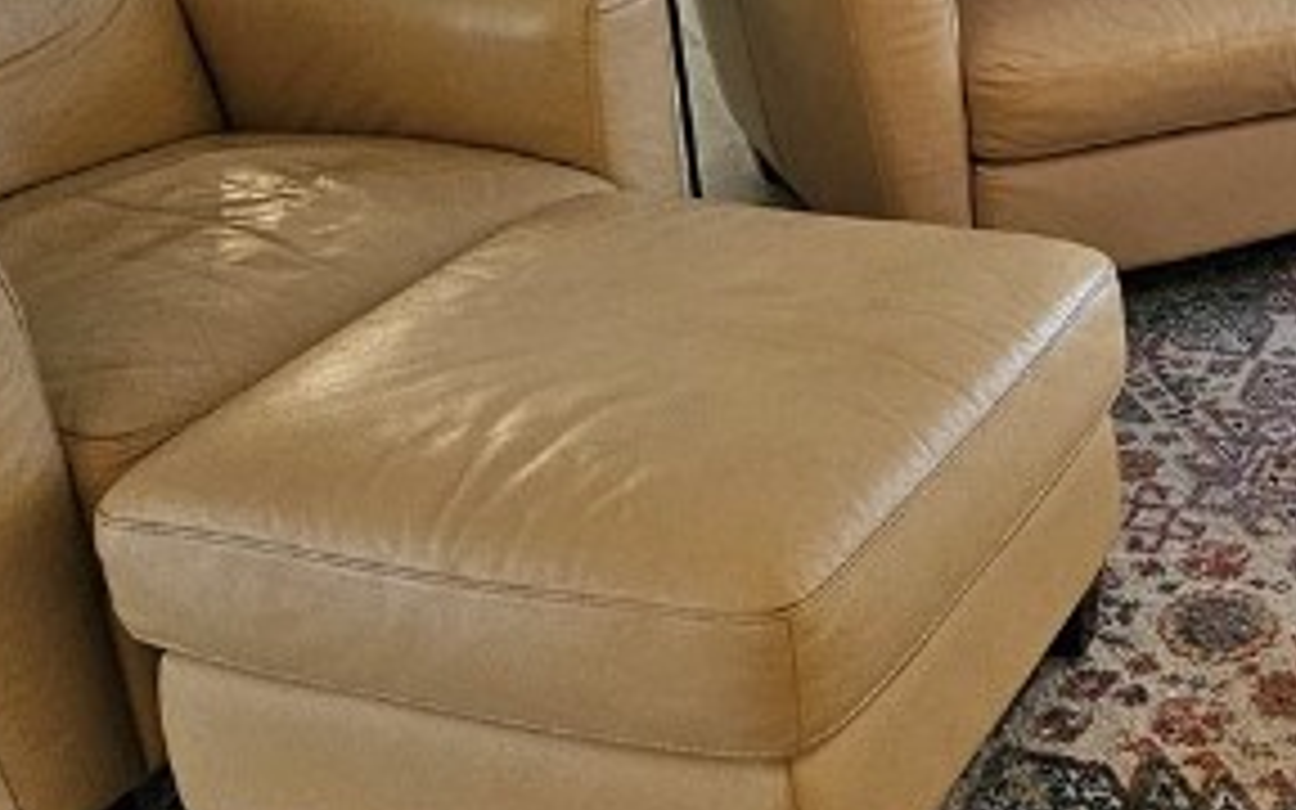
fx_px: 1731
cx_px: 1300
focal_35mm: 49
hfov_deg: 36.8
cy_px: 68
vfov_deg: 25.5
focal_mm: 2.2
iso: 400
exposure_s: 1/40
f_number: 2.2
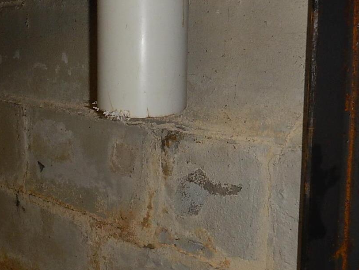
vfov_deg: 26.6
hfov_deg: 33.4
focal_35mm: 55
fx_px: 570
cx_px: 47
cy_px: 125
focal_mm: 5.6
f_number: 4.2
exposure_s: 1/30
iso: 200
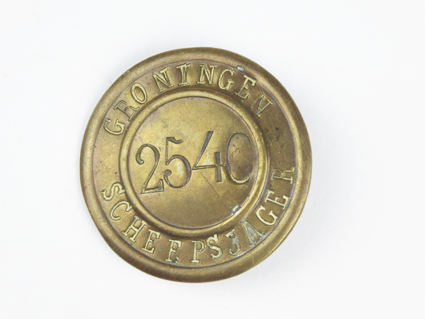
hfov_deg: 15.9
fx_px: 1522
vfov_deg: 12.0
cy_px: 160
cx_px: 212
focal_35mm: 124
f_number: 5.2
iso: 200
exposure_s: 1/50
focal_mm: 22.3
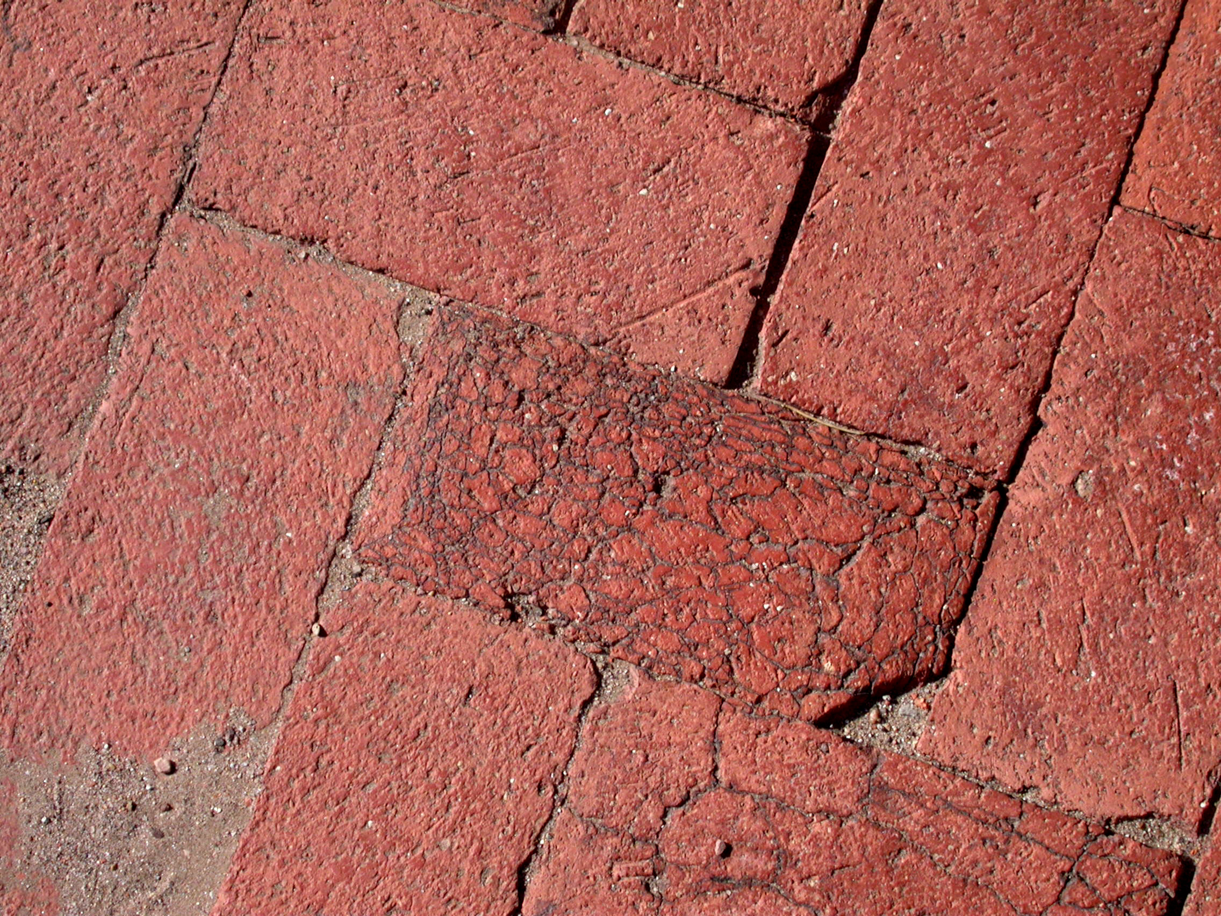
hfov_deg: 20.9
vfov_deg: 15.7
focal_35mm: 94
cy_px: 458
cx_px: 610
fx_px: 3316
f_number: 5.5
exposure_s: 1/649
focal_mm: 19.5
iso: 100
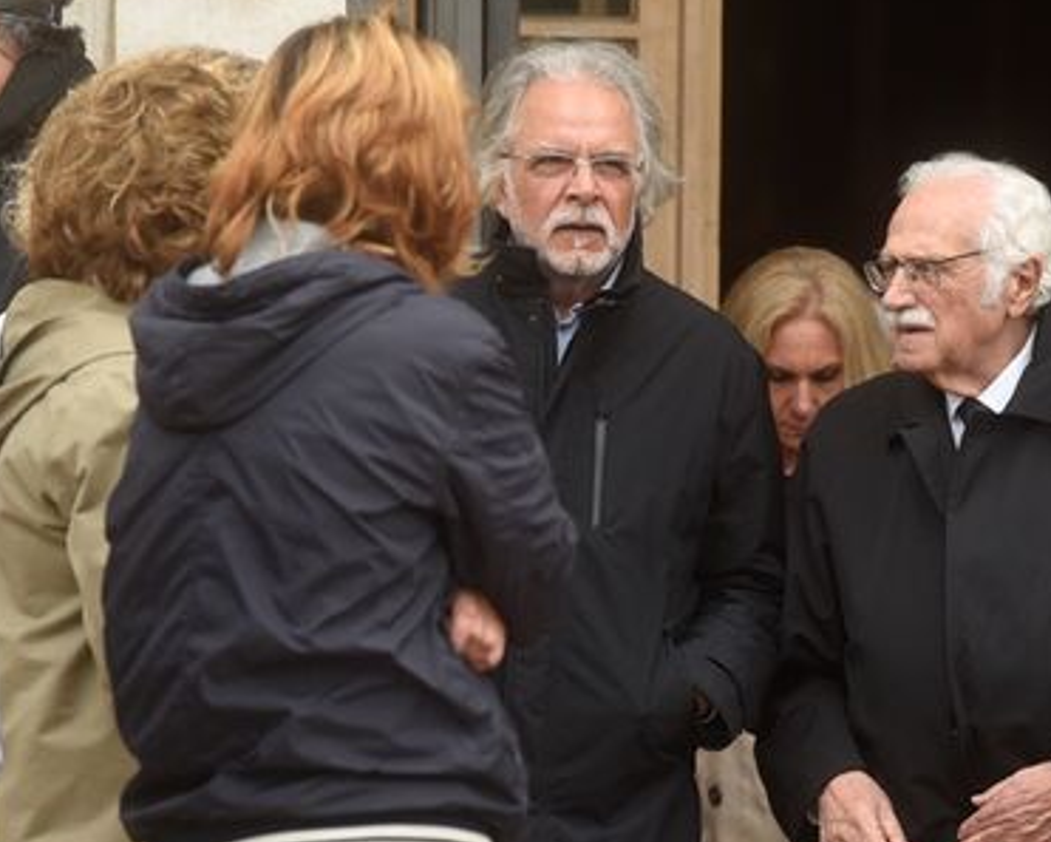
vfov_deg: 3.8
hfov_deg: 4.8
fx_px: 12539
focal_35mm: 403
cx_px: 975
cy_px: 642
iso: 800
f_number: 5.6
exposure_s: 1/640
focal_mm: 200
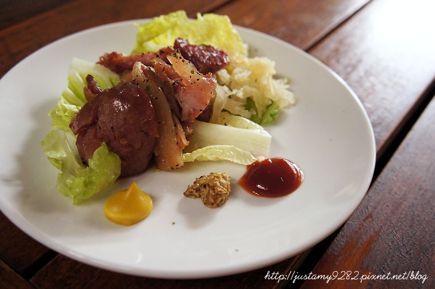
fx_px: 471
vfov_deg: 34.2
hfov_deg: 49.6
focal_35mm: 39
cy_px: 144
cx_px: 218
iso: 1600
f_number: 4.5
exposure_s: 1/15
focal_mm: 26
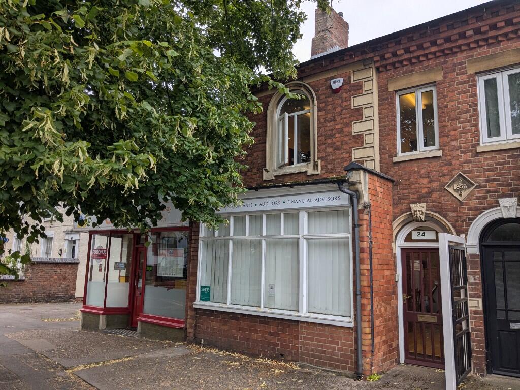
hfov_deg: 65.3
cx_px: 260
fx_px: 406
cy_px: 195
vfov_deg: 51.4
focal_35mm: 27
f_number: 1.73
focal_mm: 4.38
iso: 40
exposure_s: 1/668
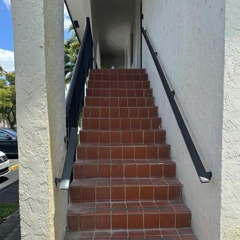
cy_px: 143
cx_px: 119
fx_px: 227
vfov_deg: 55.3
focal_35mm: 29
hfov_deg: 55.6
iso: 80
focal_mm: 6.86
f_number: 1.78
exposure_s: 1/1949
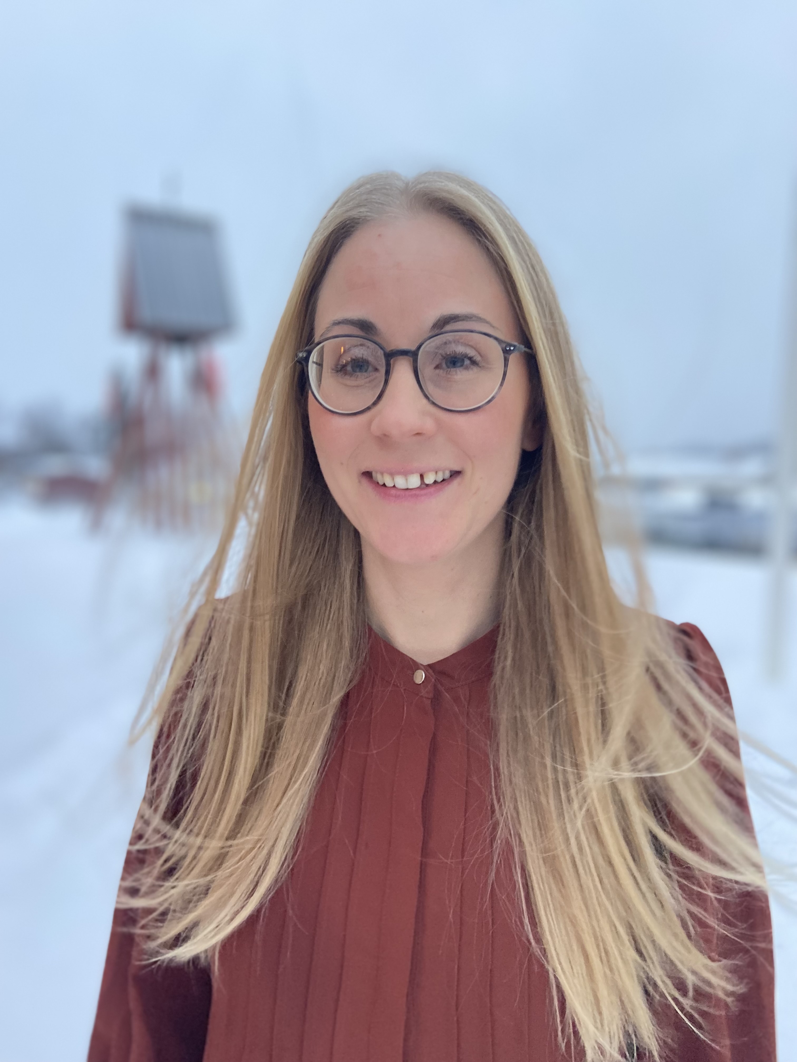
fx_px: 798
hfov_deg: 53.1
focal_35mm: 26
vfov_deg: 67.3
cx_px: 398
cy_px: 531
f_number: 1.8
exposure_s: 1/50
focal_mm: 4.25
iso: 200
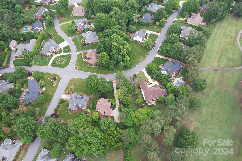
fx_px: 148
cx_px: 121
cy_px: 80
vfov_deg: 57.2
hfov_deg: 78.6
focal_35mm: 22
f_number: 2.8
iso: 100
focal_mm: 8.38
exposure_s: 1/320
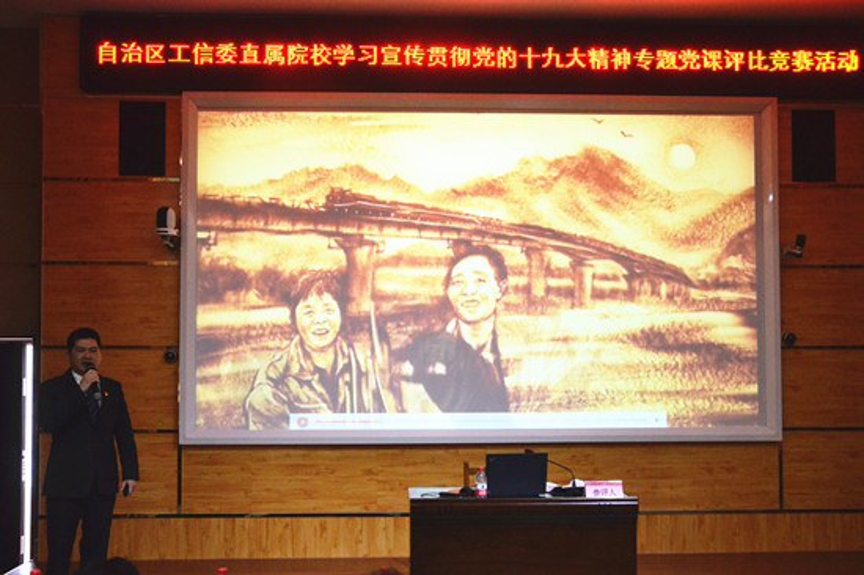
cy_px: 288
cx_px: 432
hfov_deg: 57.3
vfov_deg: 39.9
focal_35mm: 33
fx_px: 791
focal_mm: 22
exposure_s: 1/125
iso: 3200
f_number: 5.6
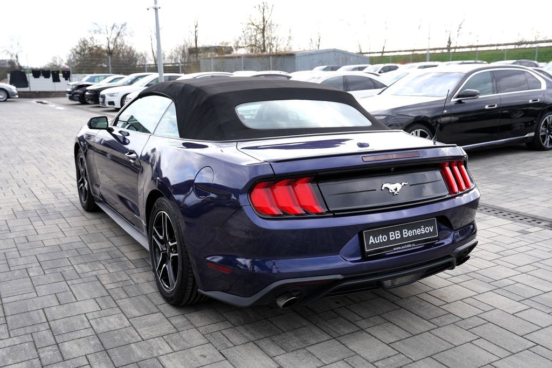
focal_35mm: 35
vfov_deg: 37.9
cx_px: 276
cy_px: 184
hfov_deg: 54.4
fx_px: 537
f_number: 4.5
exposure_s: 1/125
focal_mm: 35
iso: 100
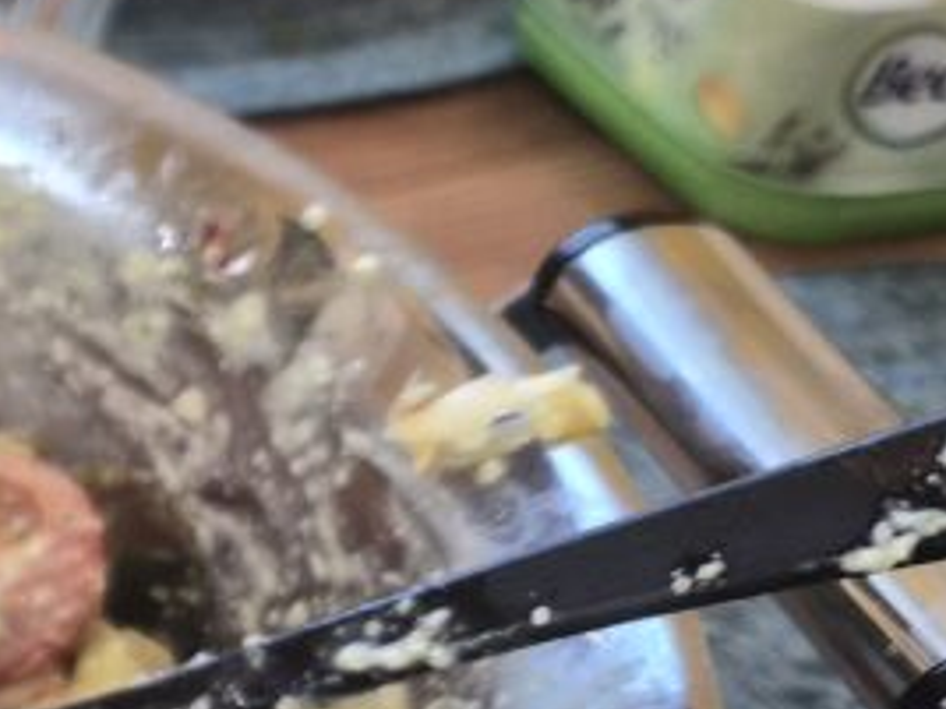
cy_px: 794
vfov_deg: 16.3
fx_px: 2405
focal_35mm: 88
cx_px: -770
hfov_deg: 17.8
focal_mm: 5.4
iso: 800
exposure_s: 1/100
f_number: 1.8
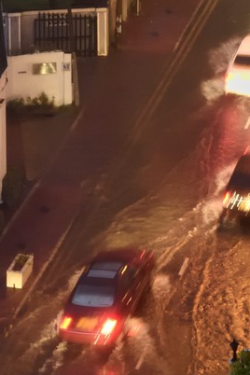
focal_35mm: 179
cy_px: -355
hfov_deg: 7.6
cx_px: 285
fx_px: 1864
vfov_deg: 10.6
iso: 1600
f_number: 3.5
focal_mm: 45
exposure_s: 1/6
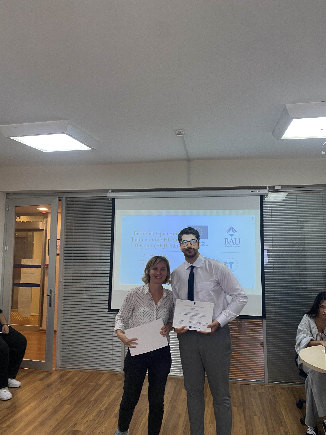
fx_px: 326
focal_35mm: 26
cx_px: 163
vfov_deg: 67.3
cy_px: 218
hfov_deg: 53.1
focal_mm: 4.25
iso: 80
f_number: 1.8
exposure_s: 1/50
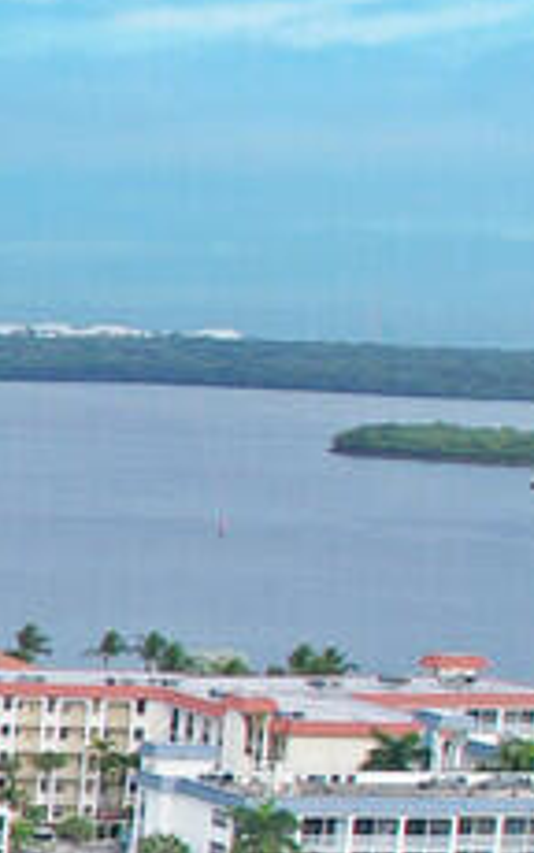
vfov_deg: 13.1
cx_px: -1726
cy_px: 972
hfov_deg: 6.5
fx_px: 3628
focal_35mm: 156
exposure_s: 1/2500
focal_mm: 8.38
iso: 100
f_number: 2.8
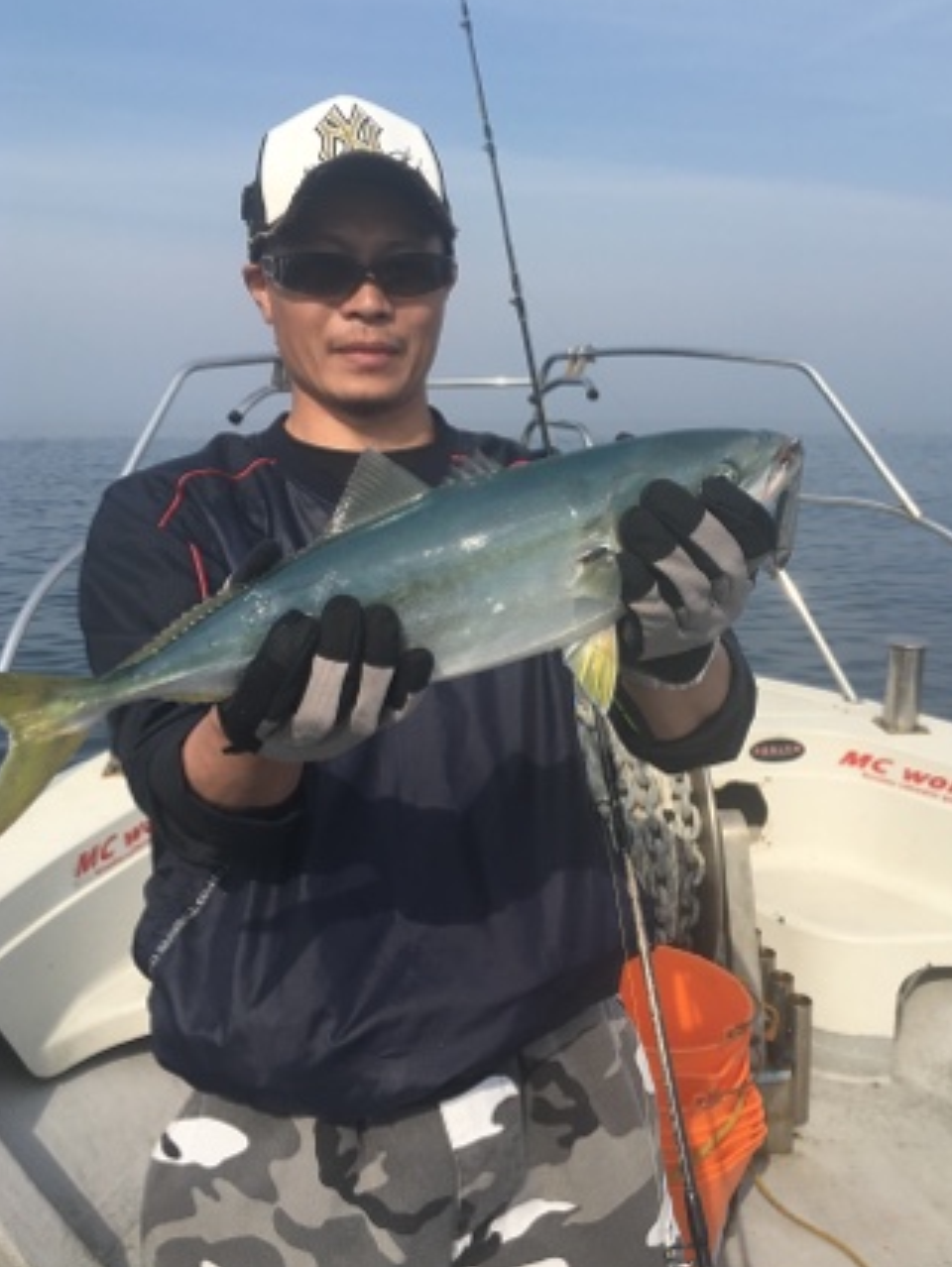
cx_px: 504
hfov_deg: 41.8
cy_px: 577
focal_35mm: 34
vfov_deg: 53.9
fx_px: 1245
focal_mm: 4.15
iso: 25
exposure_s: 1/1672
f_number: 2.2
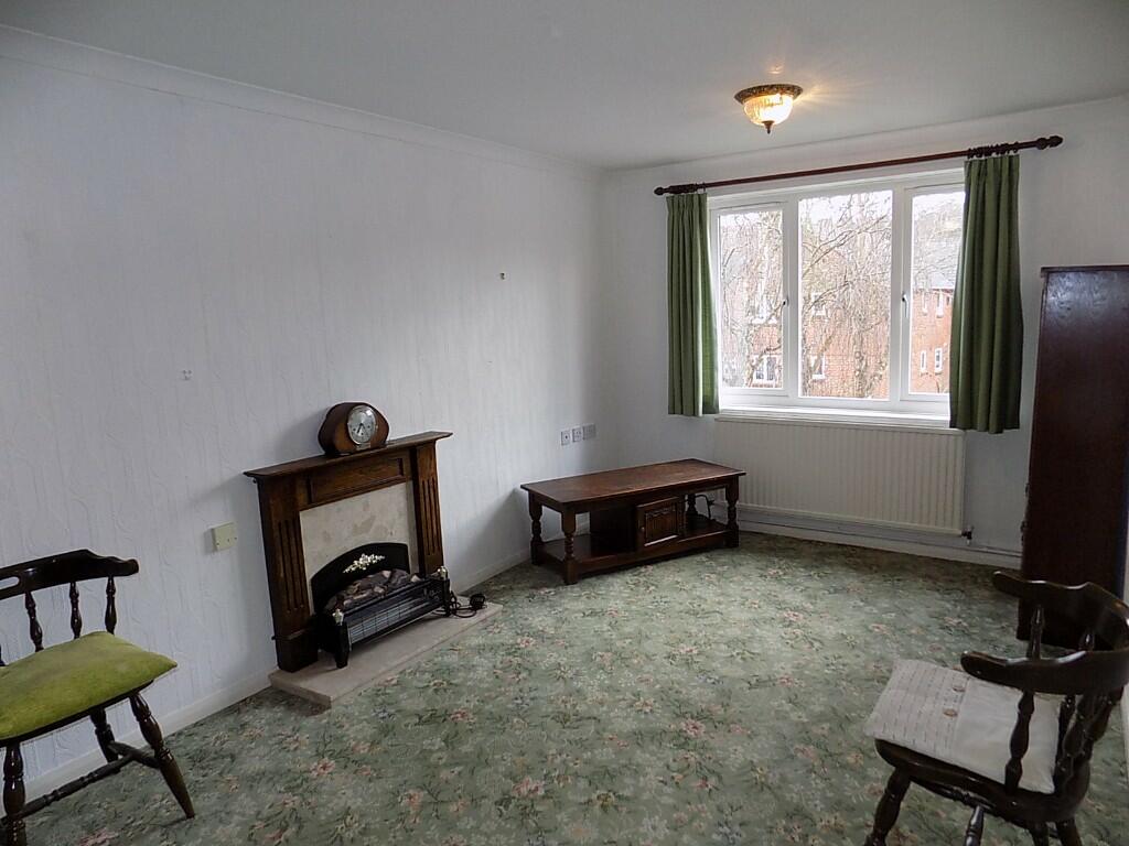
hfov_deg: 73.9
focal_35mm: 23
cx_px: 564
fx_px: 750
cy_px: 423
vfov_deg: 58.9
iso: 160
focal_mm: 4
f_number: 3.1
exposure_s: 1/30
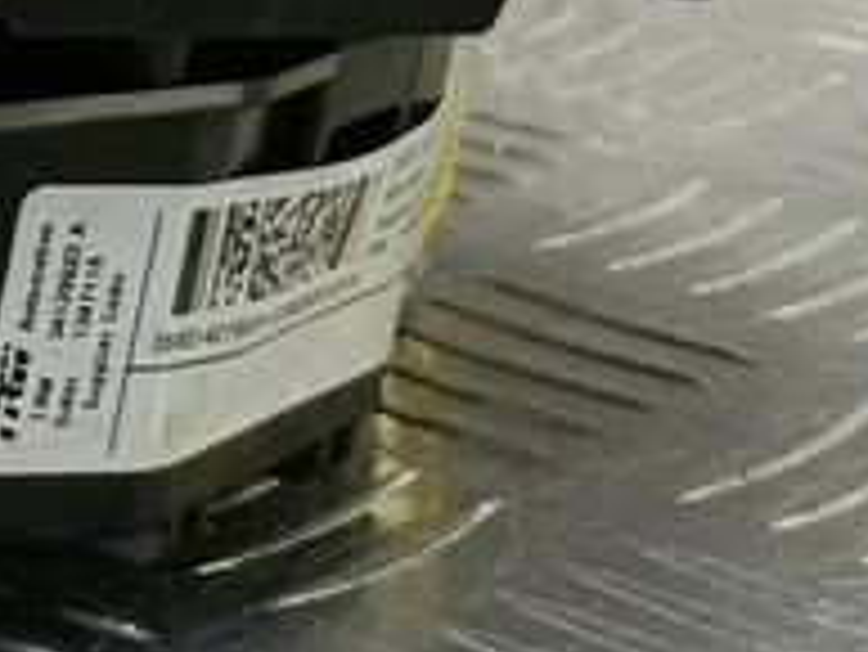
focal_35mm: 122
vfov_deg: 12.1
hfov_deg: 14.8
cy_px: 126
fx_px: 3061
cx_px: -513
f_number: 1.6
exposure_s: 1/50
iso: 228
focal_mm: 4.11
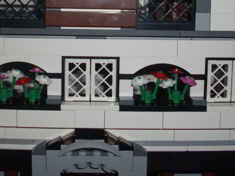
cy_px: 25
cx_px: 91
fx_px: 502
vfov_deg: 19.6
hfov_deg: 26.3
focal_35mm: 74
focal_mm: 6.2
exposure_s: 1/50
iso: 160
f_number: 2.8
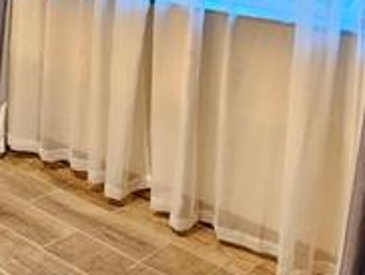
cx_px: 44
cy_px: -54
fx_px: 602
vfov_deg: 23.5
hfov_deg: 32.3
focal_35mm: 57
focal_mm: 2.2
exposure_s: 1/25
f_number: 2.2
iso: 640
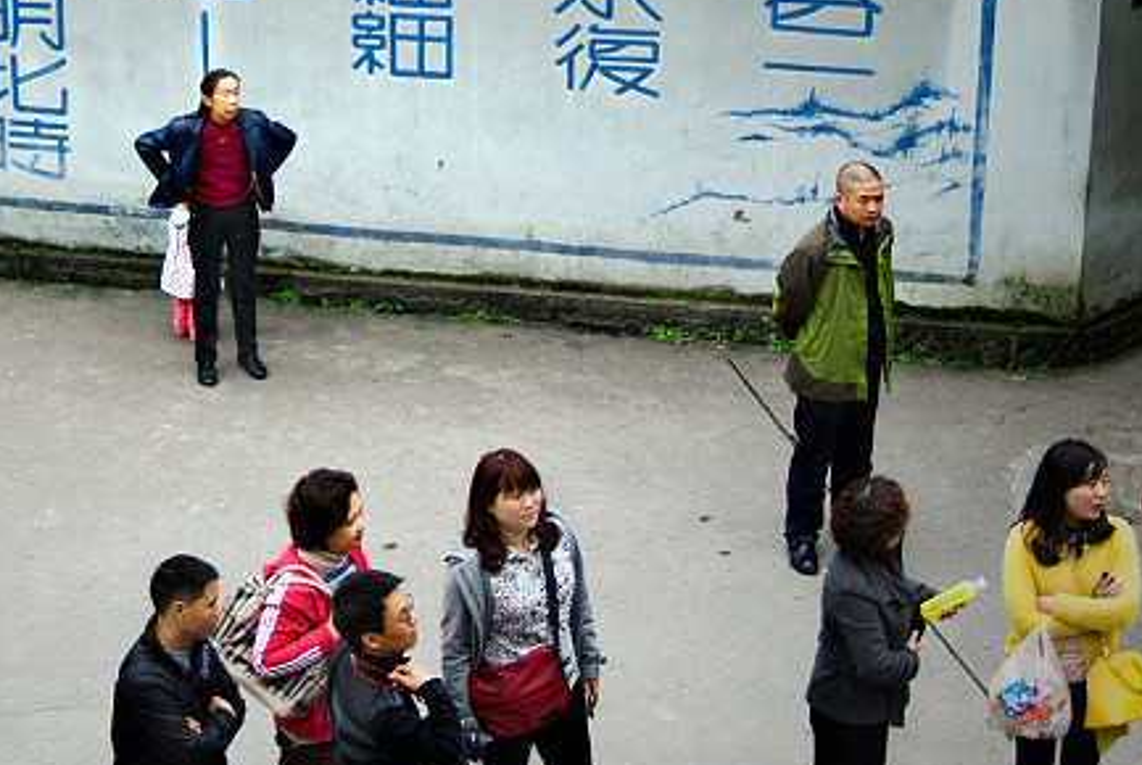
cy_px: 125
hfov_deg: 20.9
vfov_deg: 14.1
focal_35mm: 97
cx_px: 319
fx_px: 3081
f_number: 3.5
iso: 100
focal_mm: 27.5
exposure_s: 1/160
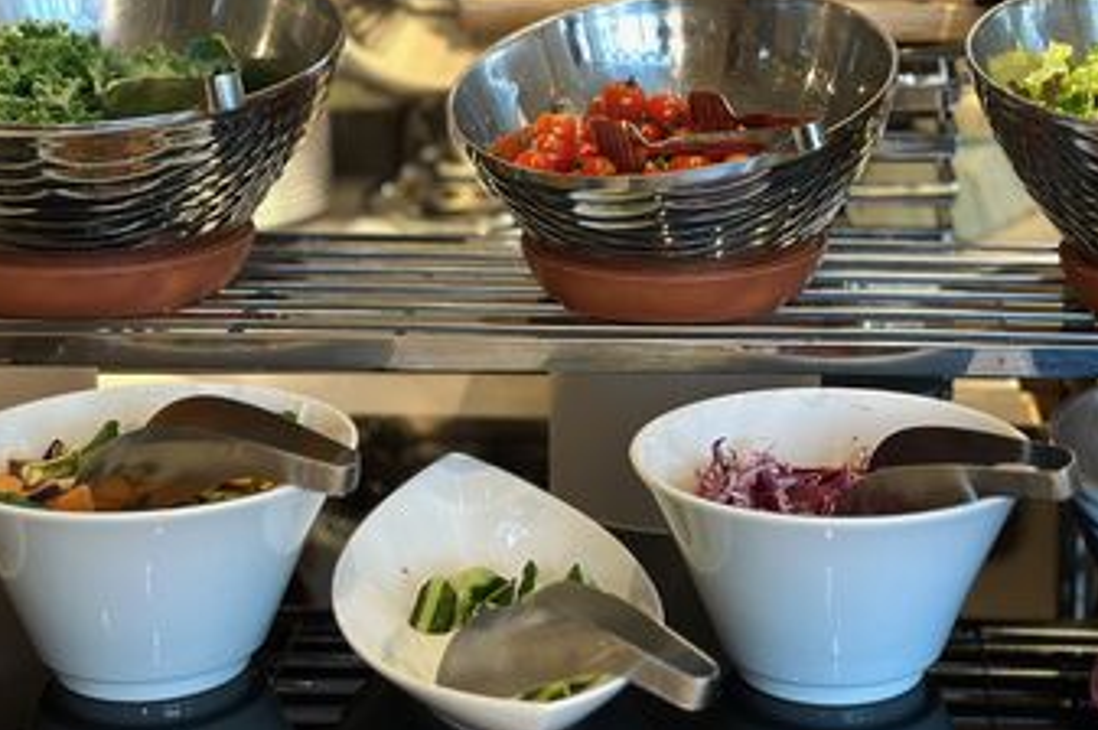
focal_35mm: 89
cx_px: 733
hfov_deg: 22.8
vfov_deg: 15.2
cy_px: 75
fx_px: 2712
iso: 80
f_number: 1.78
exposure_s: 1/50
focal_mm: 6.86
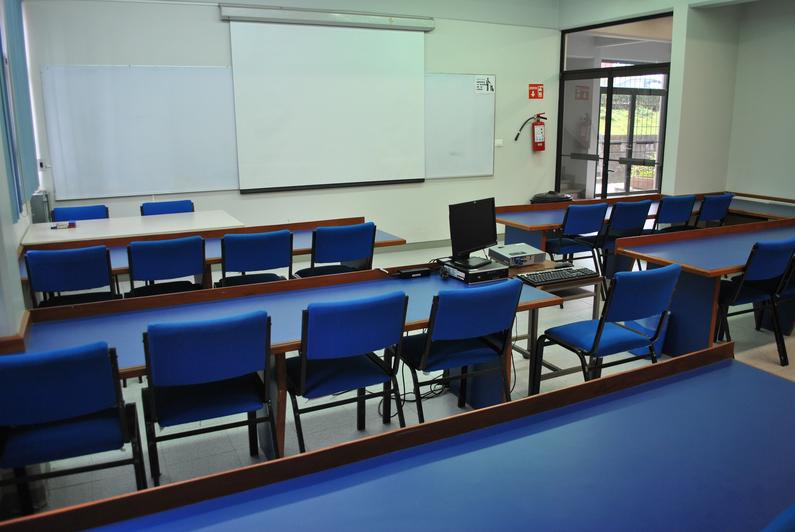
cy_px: 266
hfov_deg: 67.3
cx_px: 398
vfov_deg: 48.0
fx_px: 597
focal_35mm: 27
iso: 200
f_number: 3.5
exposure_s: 1/40
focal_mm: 18
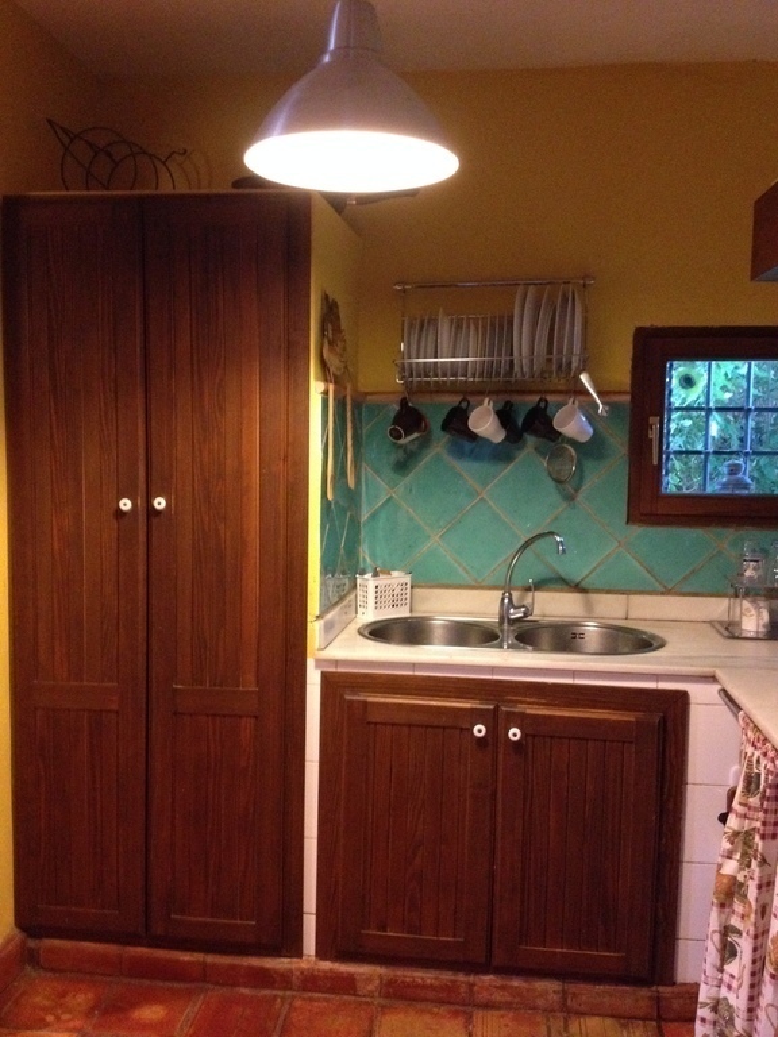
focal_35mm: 35
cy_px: 518
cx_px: 389
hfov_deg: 40.7
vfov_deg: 52.6
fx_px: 1049
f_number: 2.4
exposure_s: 1/15
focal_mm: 4.28
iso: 640
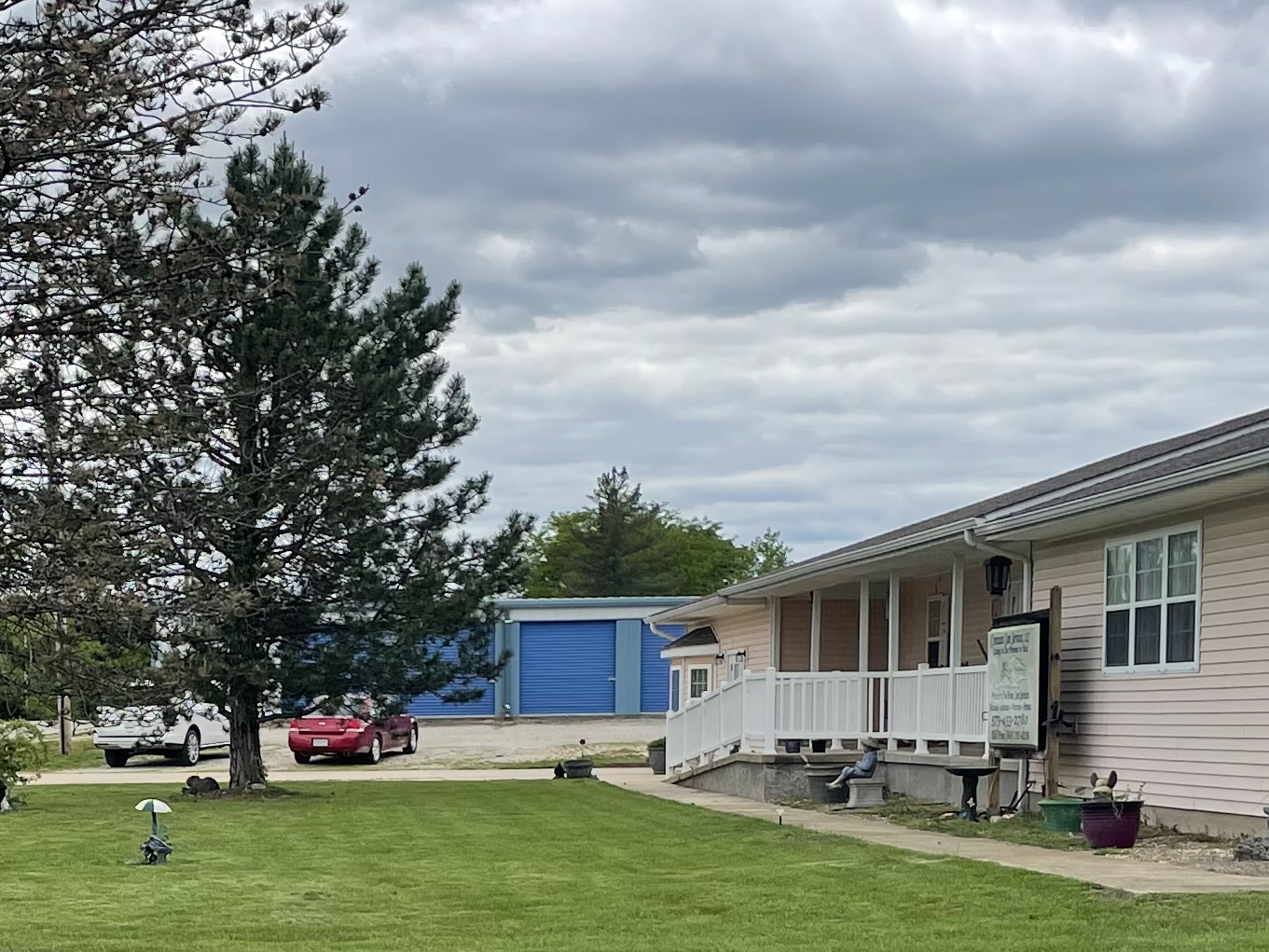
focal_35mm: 77
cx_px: 122
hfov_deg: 24.6
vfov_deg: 18.7
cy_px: 931
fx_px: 2823
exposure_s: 1/2398
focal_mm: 4.2
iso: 32
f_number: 1.6
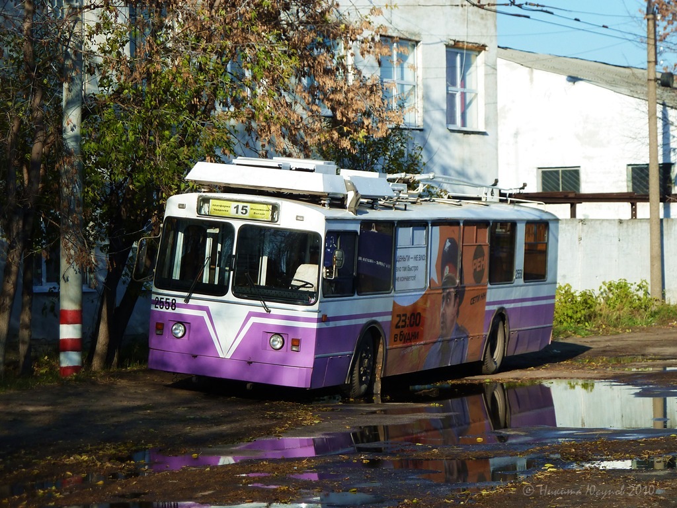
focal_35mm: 128
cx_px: 338
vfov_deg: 11.6
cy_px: 254
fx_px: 2503
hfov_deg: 15.4
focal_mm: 21
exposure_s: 1/400
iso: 80
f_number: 4.4
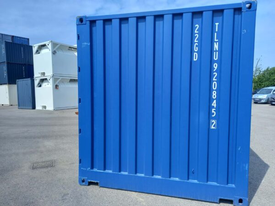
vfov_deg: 54.9
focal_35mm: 25
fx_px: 199
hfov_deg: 69.4
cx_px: 138
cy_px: 103
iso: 25
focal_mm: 4.6
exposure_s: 1/698
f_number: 2
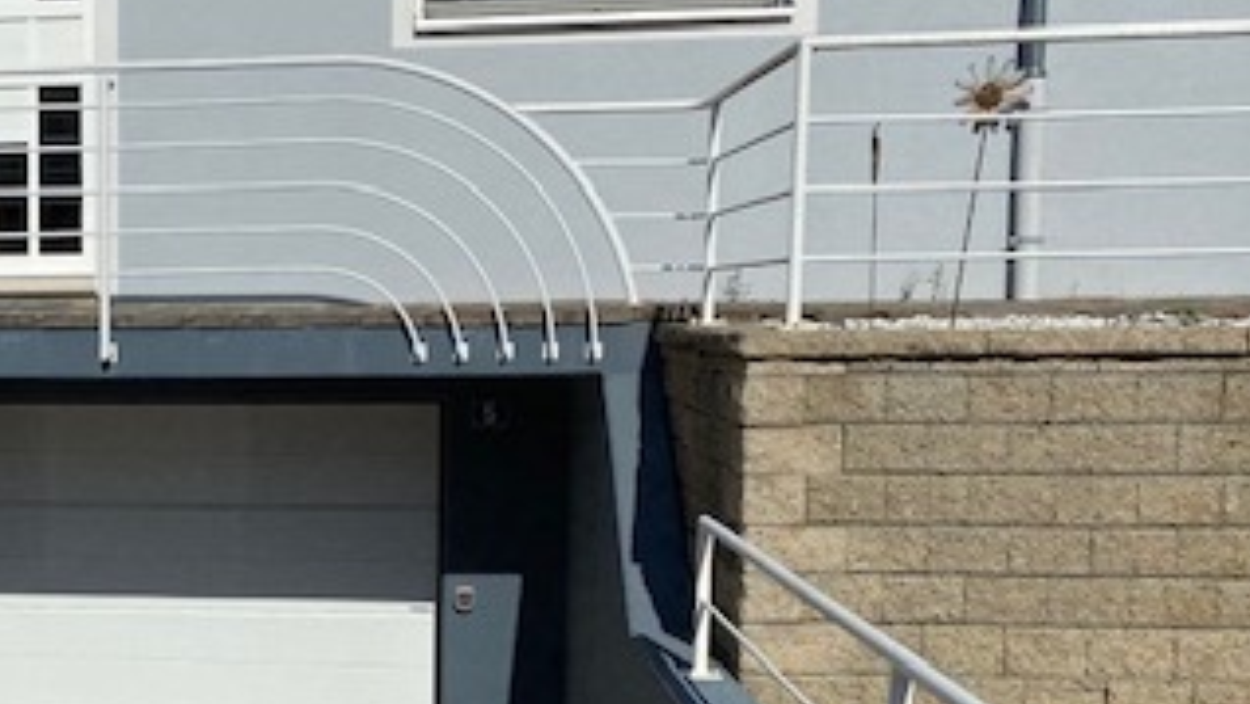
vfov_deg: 21.0
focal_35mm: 57
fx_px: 1890
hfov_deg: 34.0
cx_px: 55
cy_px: 507
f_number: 1.8
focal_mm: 4.25
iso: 32
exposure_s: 1/8850
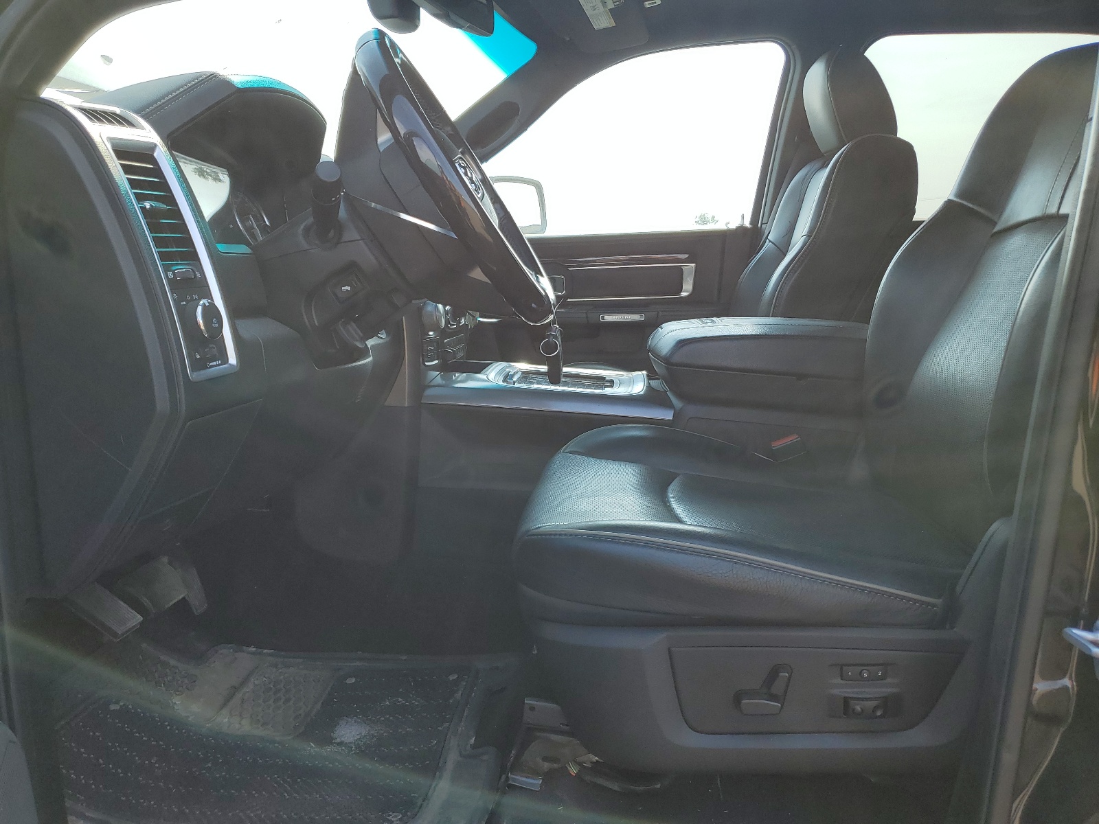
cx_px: 550
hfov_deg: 67.3
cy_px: 412
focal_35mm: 26
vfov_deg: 53.1
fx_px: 825
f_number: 1.5
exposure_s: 1/769
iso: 50
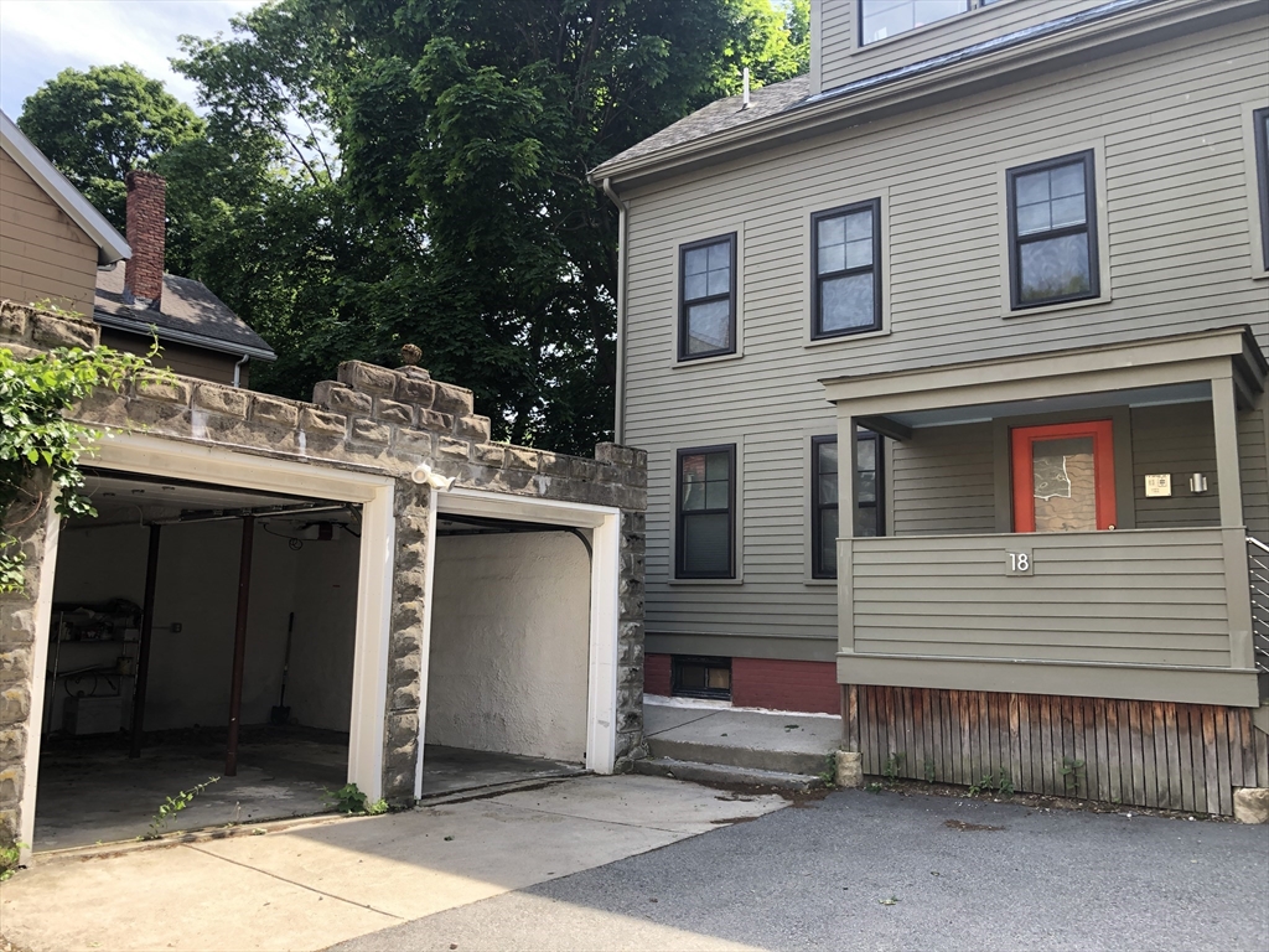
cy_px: 476
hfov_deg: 63.4
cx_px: 634
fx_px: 1026
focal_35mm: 28
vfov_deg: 49.7
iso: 20
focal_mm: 3.99
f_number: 1.8
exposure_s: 1/268
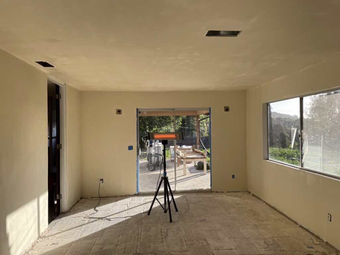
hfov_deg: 67.3
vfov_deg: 53.1
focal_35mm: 26
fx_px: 255
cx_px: 170
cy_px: 128
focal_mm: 4.2
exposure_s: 1/527
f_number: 1.6
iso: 32
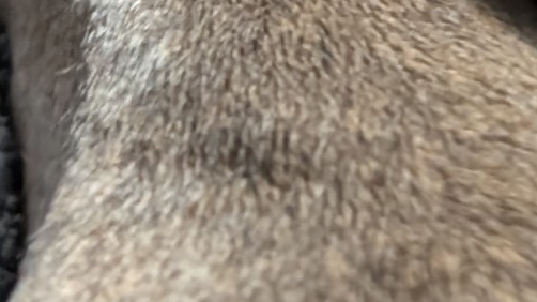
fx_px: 3032
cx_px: 817
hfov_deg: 9.8
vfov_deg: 5.6
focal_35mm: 213
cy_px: -321
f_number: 1.68
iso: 800
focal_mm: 6.9
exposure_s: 1/23.8
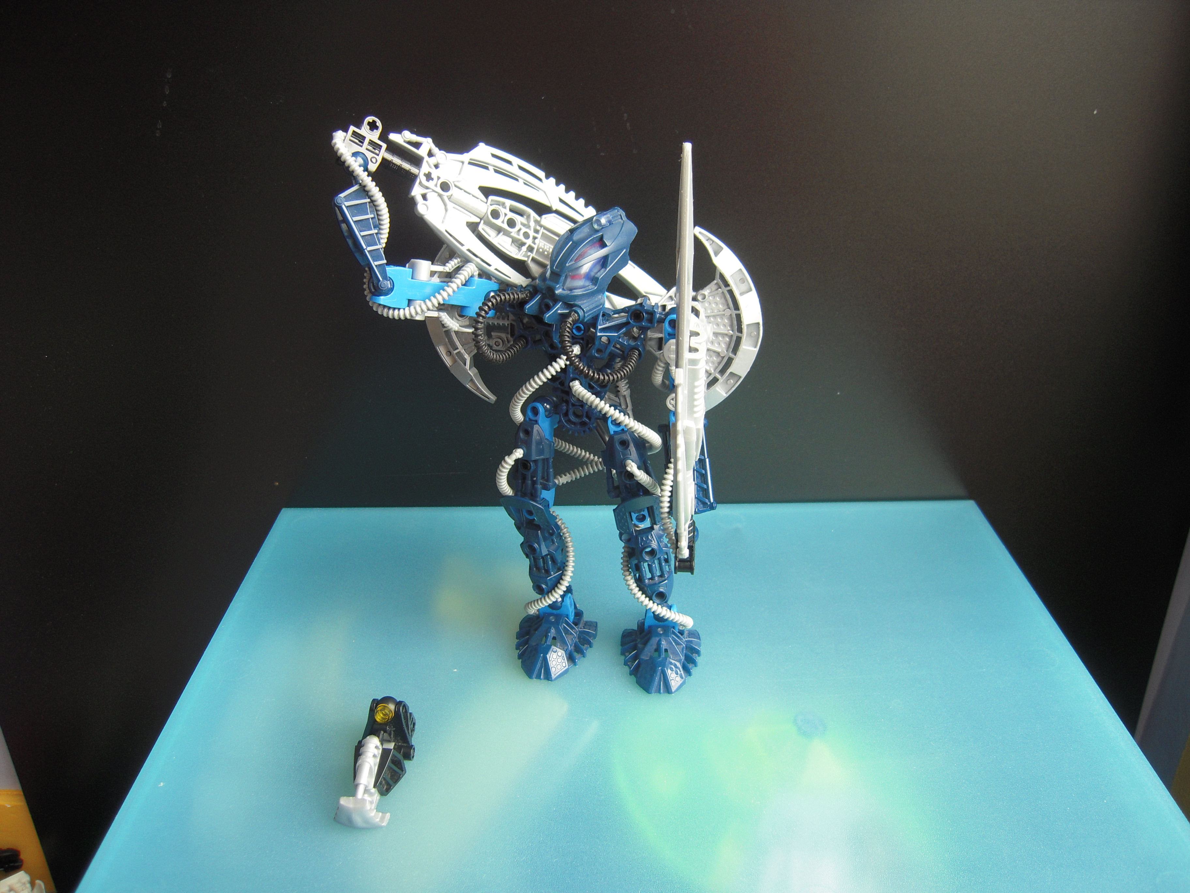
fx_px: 963
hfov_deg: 63.4
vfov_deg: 49.7
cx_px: 595
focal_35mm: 28
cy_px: 446
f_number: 2.7
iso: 100
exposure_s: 1/30
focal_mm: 5
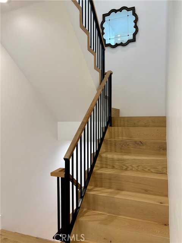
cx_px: 91
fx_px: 182
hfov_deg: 53.1
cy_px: 122
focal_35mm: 26
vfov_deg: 67.3
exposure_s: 1/120
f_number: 1.6
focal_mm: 5.96
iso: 100
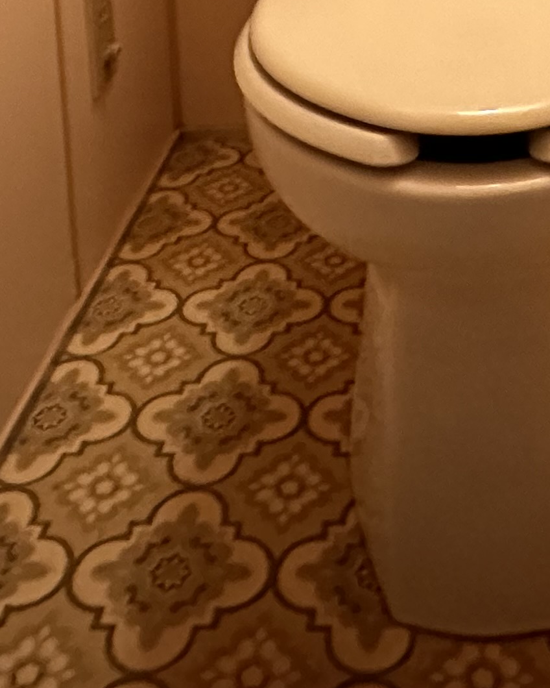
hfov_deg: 28.7
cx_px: 415
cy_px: -267
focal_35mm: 52
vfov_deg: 27.9
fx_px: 1058
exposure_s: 1/40
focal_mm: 2.22
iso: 1000
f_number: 2.2
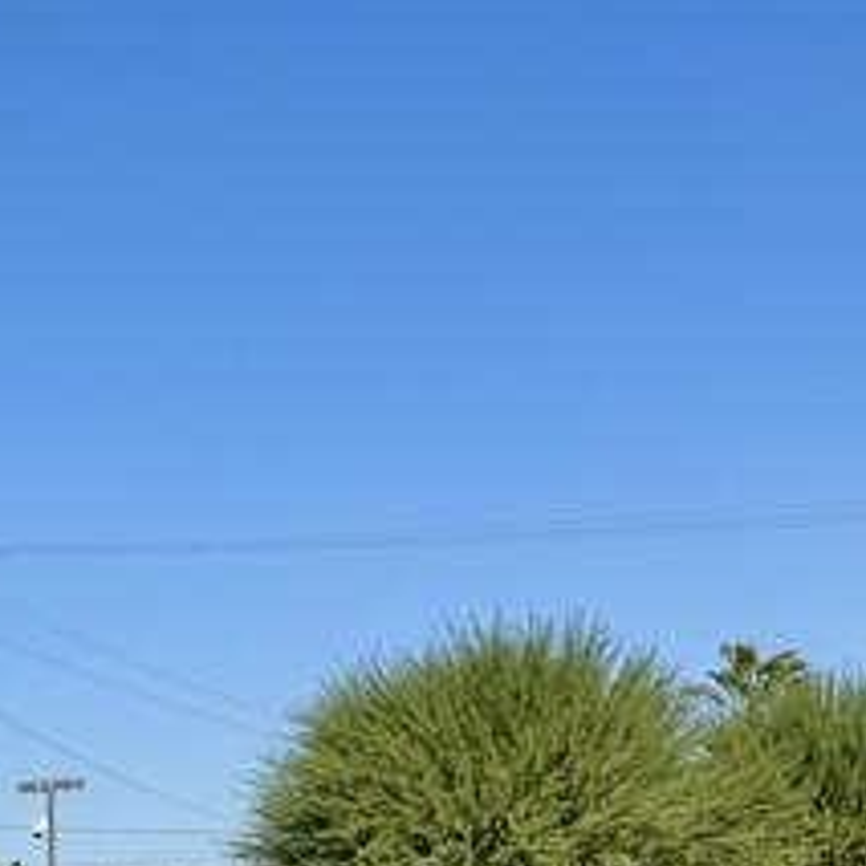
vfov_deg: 16.5
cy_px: 955
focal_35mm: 102
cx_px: -492
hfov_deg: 15.5
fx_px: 2887
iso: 80
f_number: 1.78
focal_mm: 6.76
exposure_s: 1/7092
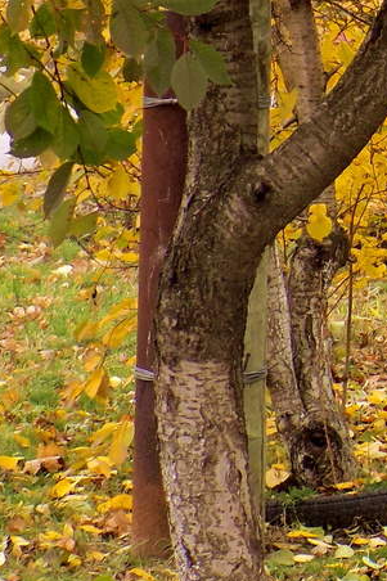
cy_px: 161
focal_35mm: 190
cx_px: 852
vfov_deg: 10.8
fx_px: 3066
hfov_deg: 6.9
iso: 80
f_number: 4
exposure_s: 1/40
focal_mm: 10.5
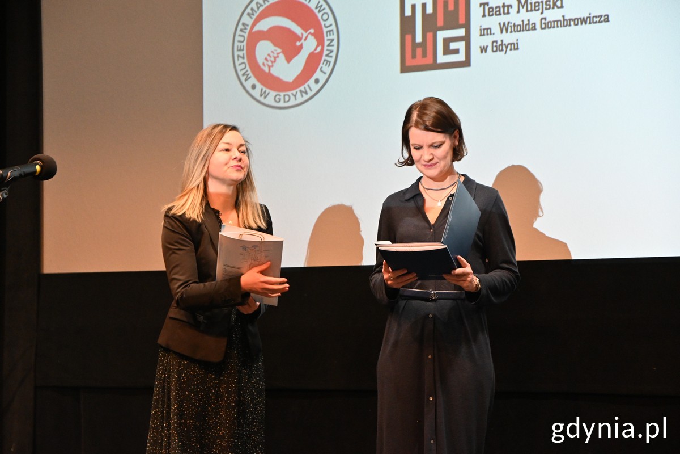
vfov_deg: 14.7
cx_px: 340
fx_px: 1757
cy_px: 227
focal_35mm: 93
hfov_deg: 21.9
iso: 2200
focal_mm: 62
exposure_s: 1/100
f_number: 4
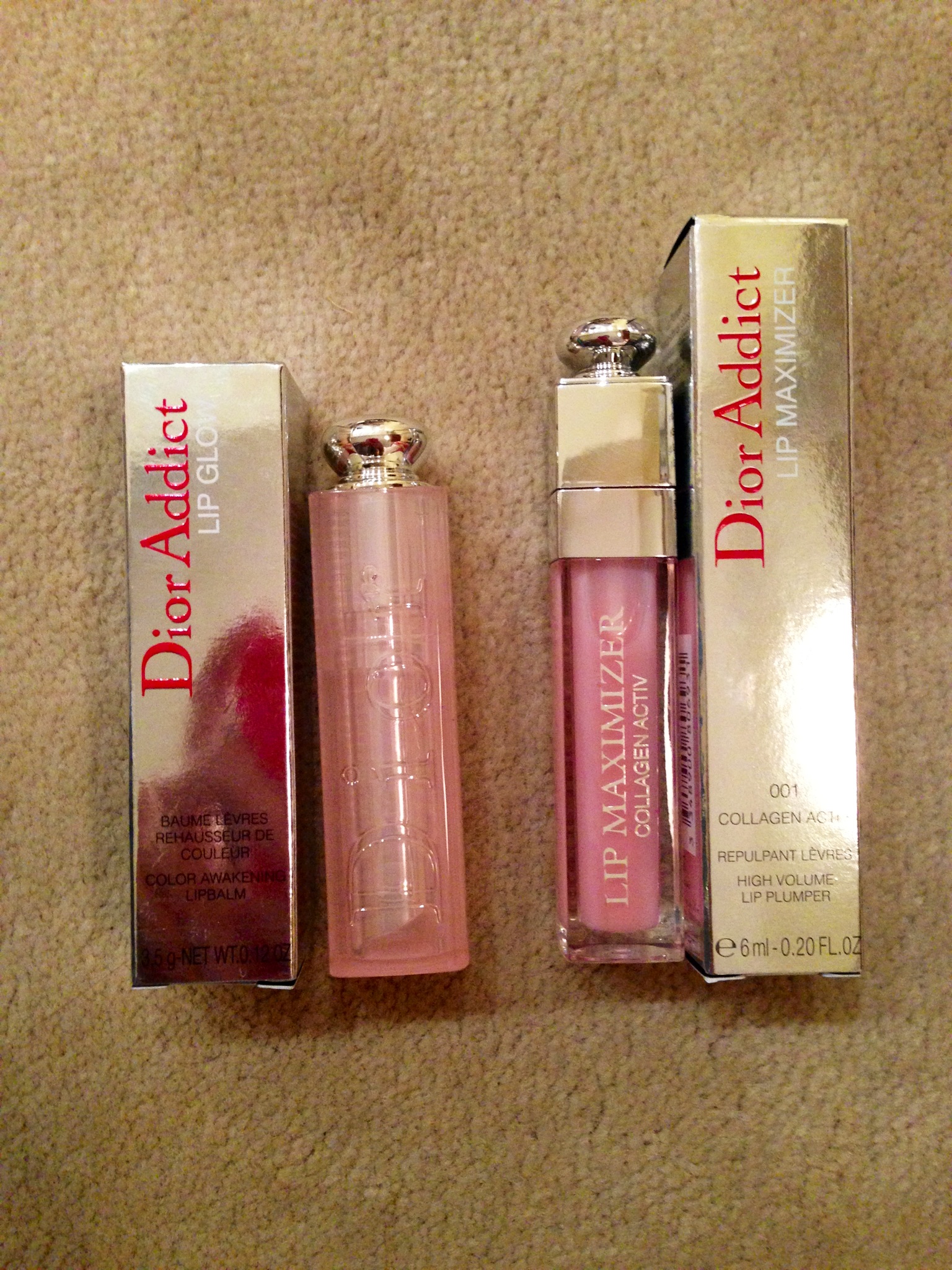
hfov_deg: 42.9
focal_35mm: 33
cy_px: 635
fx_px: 1210
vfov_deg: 55.4
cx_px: 476
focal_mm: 4.13
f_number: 2.4
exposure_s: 1/20
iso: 320
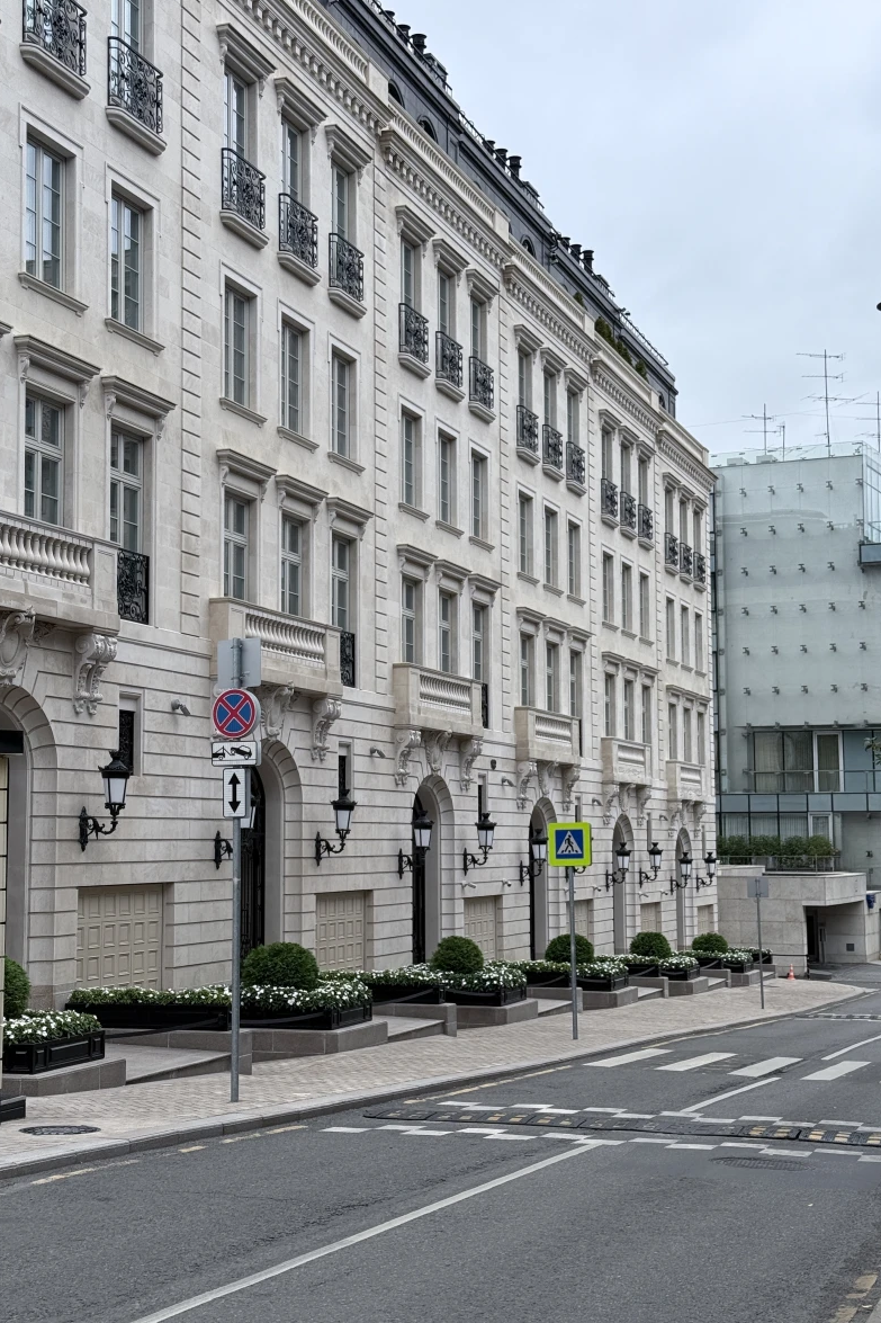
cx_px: 437
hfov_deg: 26.5
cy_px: 665
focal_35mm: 51
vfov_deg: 38.9
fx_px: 1873
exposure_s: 1/527
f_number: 1.78
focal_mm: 6.76
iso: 64
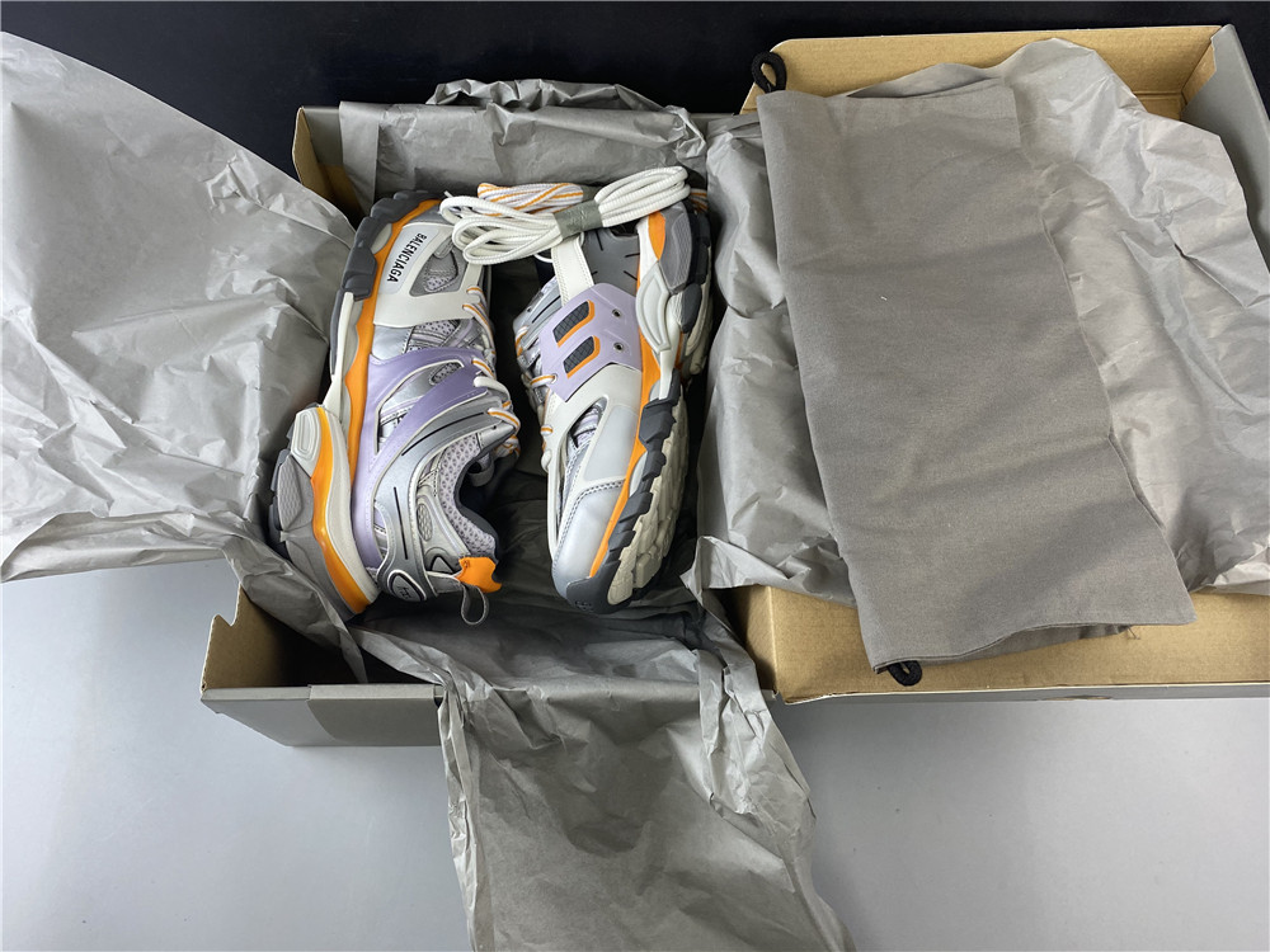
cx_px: 635
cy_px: 476
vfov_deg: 53.1
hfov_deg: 67.3
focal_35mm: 26
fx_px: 954
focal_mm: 4.25
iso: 100
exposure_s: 1/100
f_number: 1.8
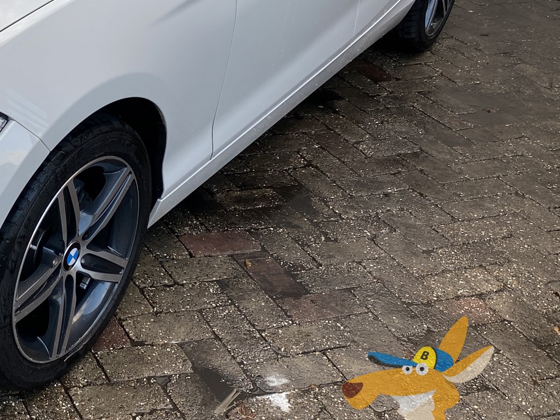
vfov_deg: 23.5
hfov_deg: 28.5
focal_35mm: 62
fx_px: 1003
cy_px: 127
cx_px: -46
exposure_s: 1/233
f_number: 1.8
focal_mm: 4.25
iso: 32
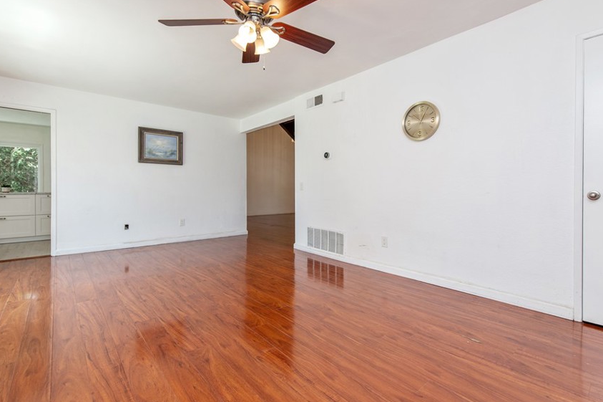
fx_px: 285
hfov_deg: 93.3
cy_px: 190
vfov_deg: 70.3
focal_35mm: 17
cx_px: 313
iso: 200
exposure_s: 1/80
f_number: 4
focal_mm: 14
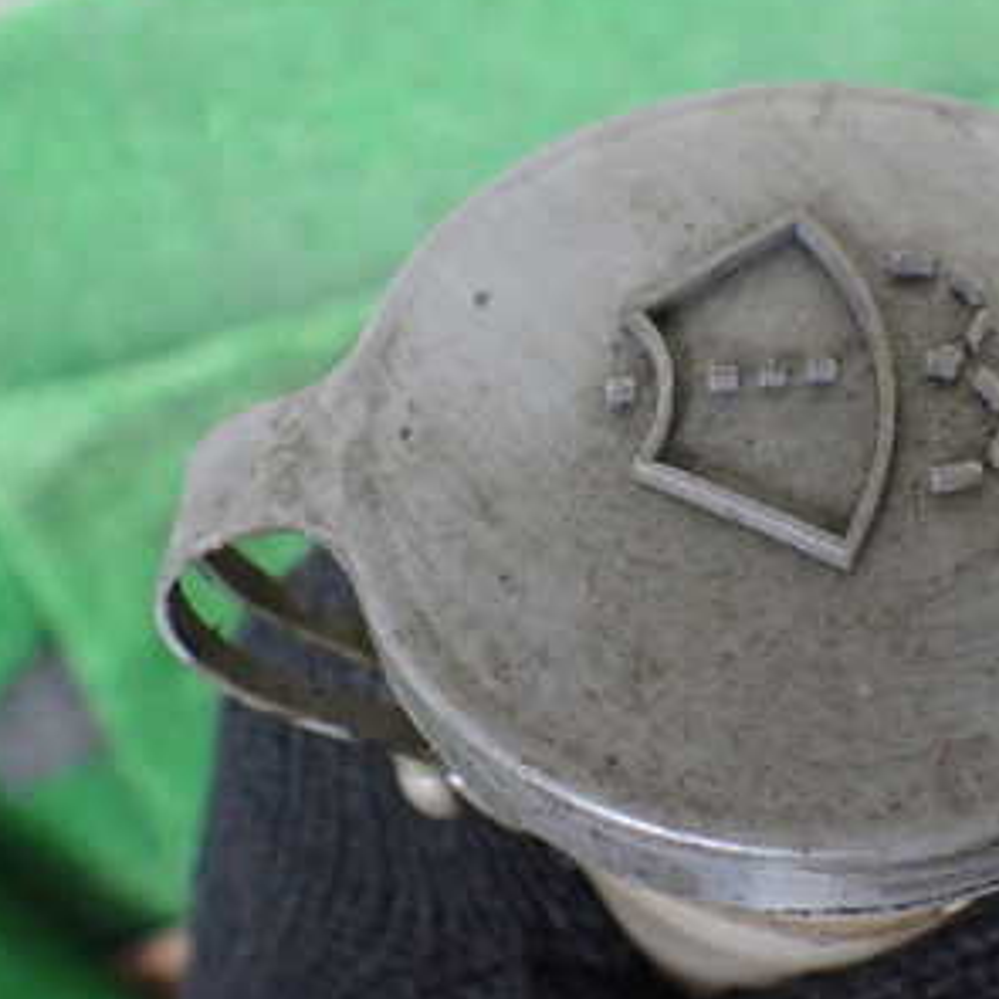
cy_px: 417
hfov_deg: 31.0
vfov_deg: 31.6
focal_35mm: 54
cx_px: 779
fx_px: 1763
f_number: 2.3
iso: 500
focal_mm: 5.4
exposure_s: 1/125
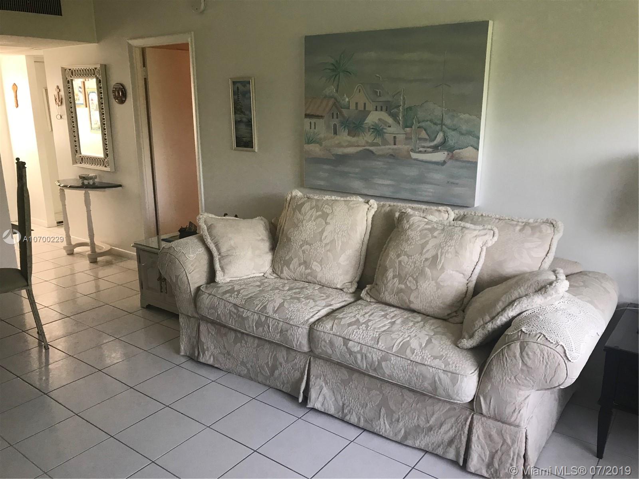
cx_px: 320
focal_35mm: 28
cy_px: 240
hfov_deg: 63.4
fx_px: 517
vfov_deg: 49.7
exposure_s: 1/30
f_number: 1.8
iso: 32
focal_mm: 3.99
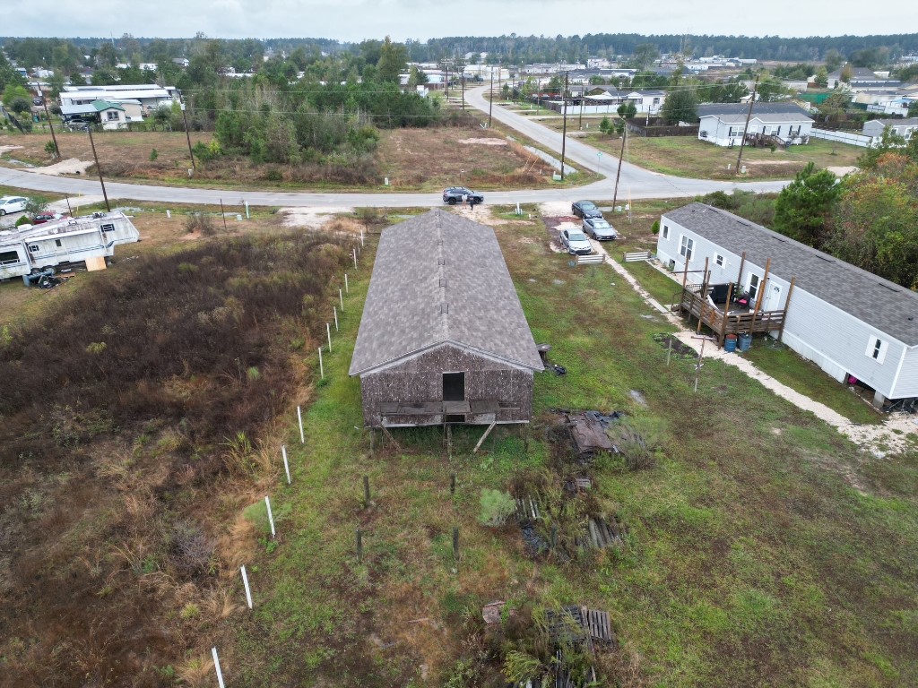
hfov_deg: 71.6
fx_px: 636
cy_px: 344
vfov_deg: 56.8
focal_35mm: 24
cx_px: 459
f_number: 1.7
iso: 200
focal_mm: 6.72
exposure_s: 1/350
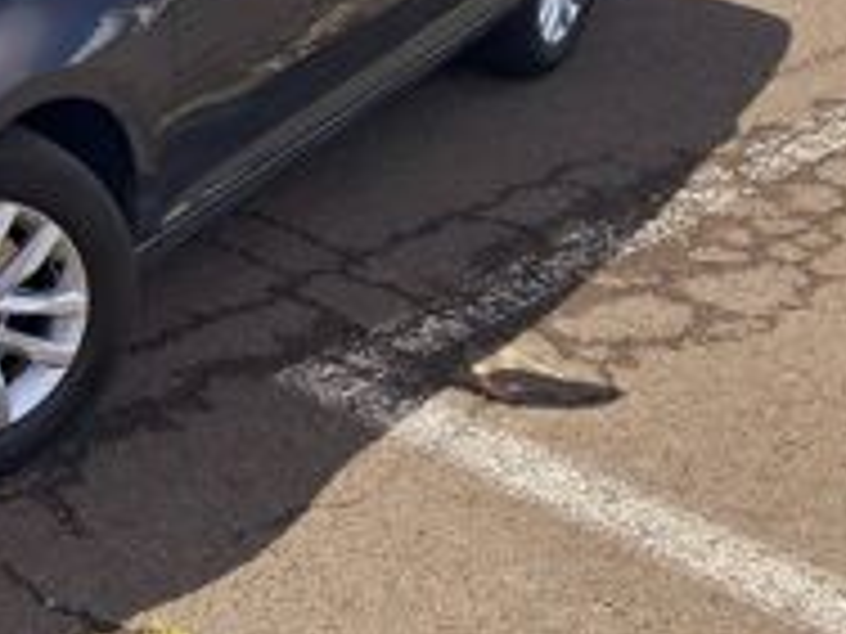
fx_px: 1686
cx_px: -194
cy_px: 90
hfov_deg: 25.1
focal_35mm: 69
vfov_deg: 20.9
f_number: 1.8
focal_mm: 4
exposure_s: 1/714
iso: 50
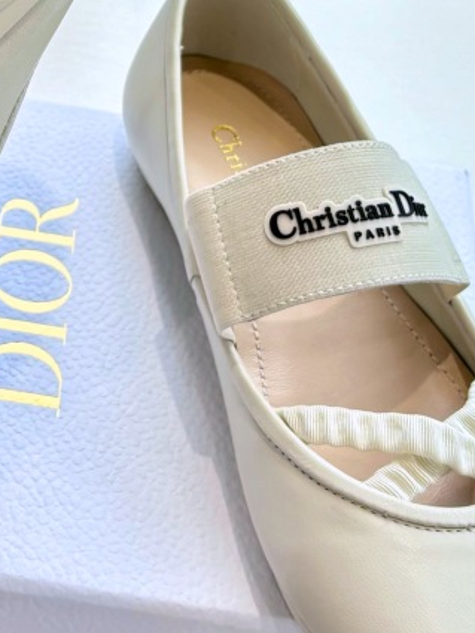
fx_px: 1609
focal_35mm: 88
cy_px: 70
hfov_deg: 16.5
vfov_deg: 21.8
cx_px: 19
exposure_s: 1/630
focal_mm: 5.96
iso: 50
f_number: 1.6
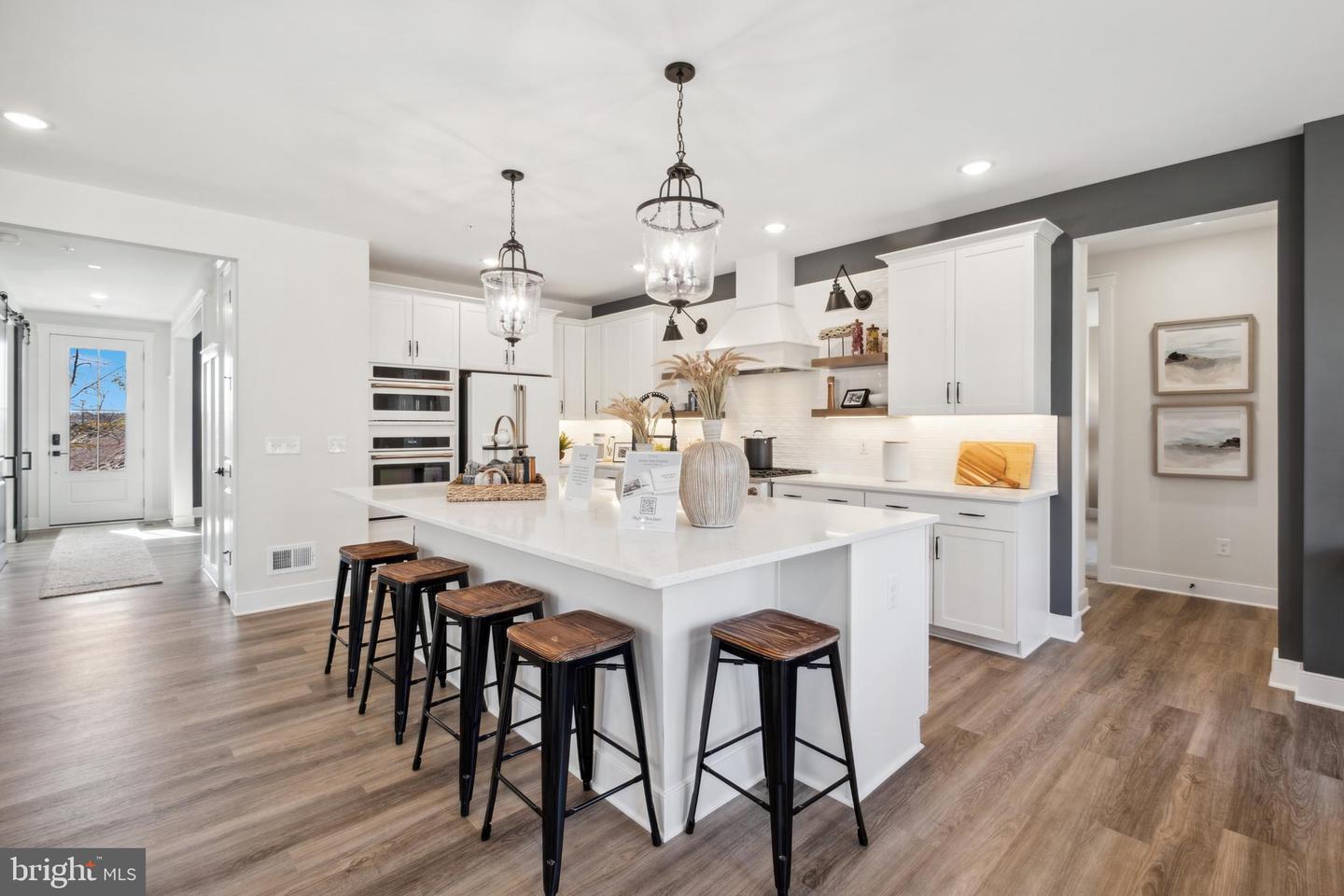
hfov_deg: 100.4
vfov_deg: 77.3
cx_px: 672
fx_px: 560
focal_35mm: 15
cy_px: 448
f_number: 8
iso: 200
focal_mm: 10
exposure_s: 1/30
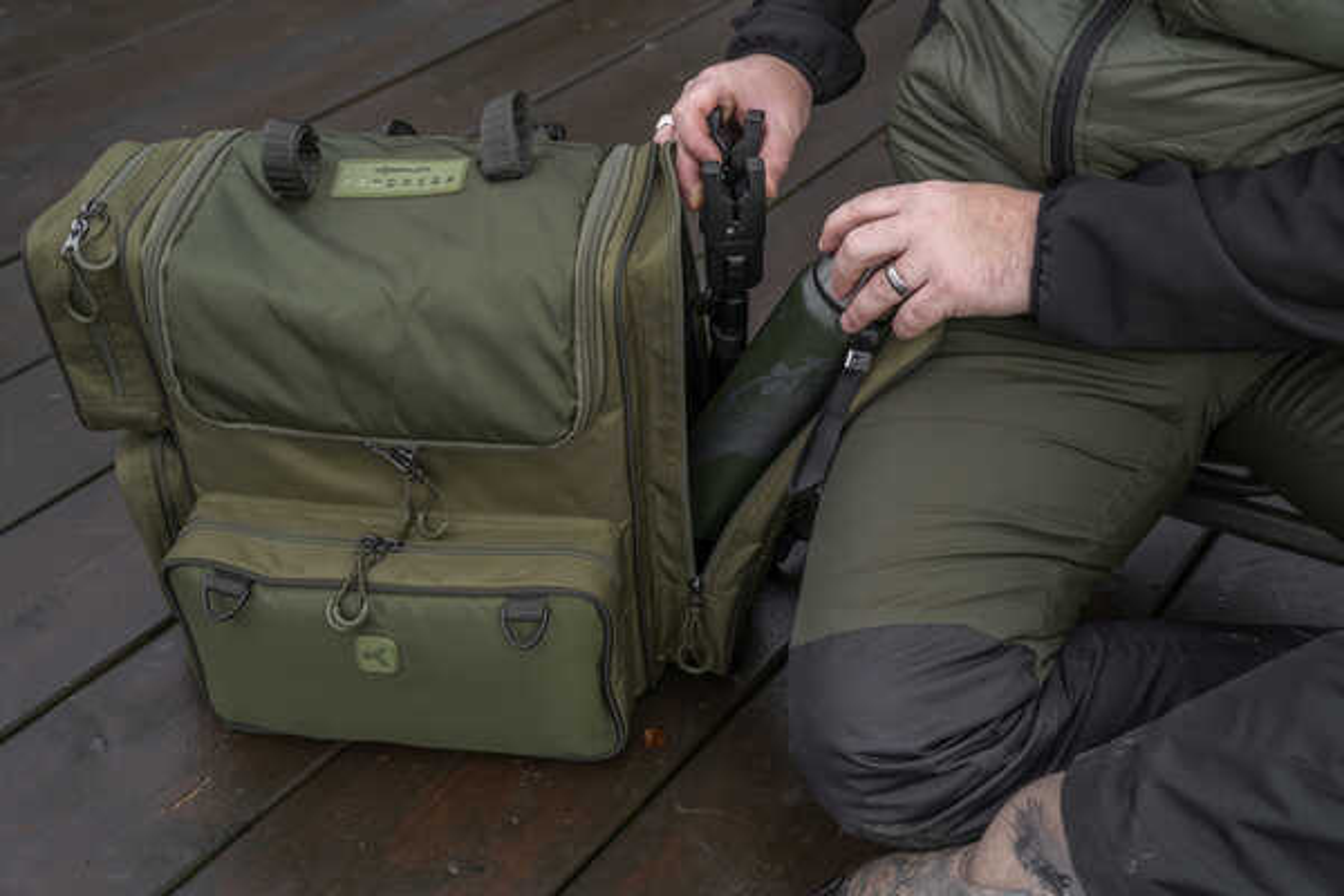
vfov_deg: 32.6
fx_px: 1534
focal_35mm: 41
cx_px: 672
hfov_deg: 47.3
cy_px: 448
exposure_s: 1/100
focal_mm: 41.1
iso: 250
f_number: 5.6
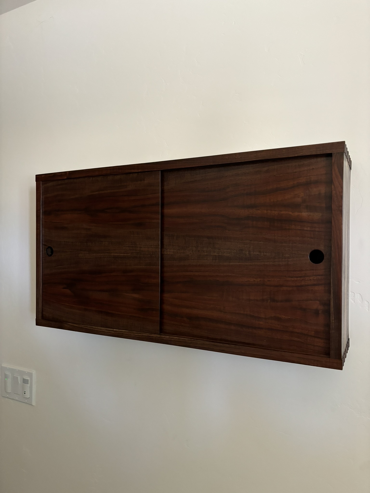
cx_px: 185
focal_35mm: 26
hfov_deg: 53.1
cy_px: 246
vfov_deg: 67.3
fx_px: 371
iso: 500
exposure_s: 1/59
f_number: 1.6
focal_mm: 5.96
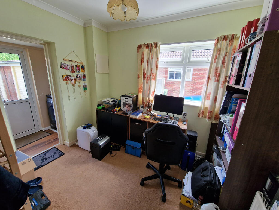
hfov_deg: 106.2
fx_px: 105
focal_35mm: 13
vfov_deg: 89.9
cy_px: 105
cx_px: 140
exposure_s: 1/100
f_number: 2.2
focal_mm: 2.2
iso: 80
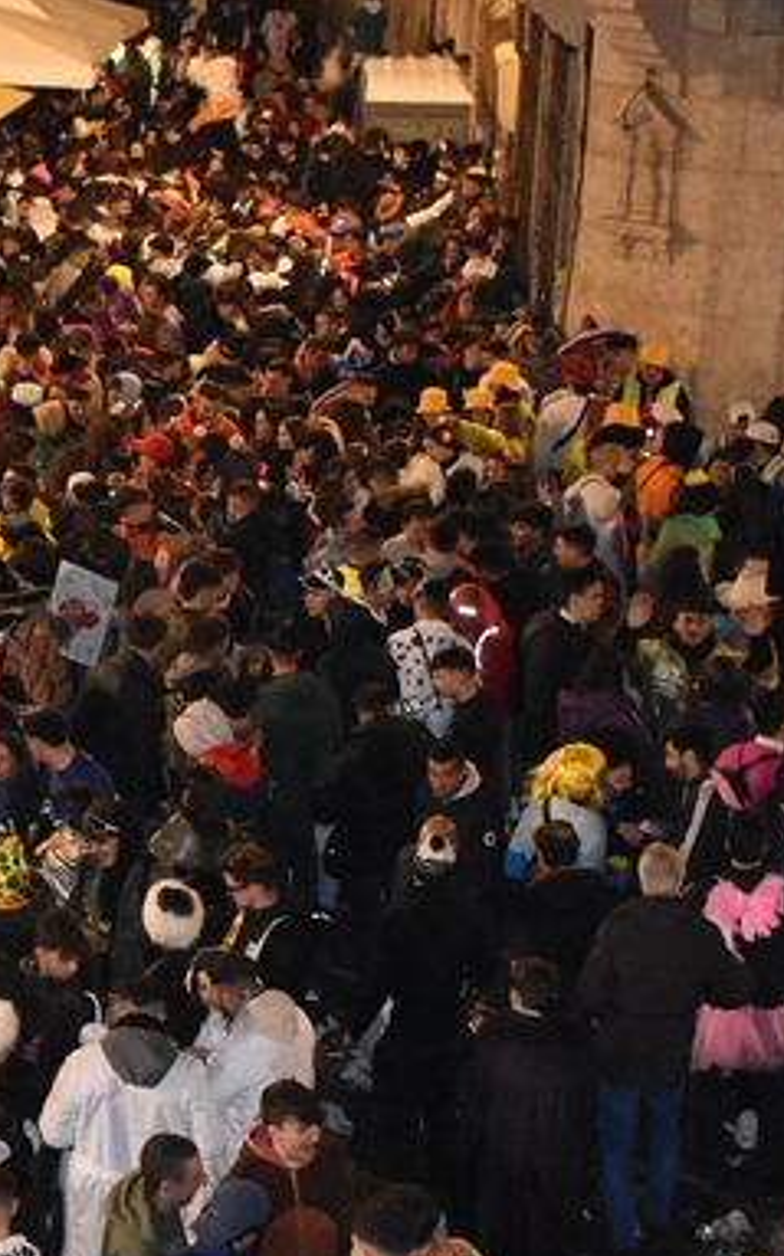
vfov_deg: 19.3
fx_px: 3696
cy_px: 767
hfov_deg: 12.0
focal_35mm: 108
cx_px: 43
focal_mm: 30
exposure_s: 1/60
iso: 5600
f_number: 4
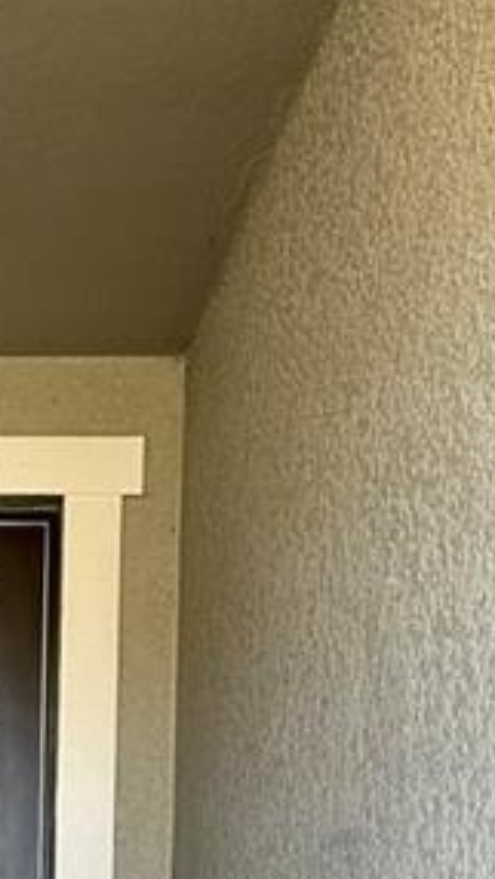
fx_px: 1493
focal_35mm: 64
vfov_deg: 29.2
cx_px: -163
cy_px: 999
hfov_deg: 17.6
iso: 80
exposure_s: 1/99
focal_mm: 2.22
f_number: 2.2
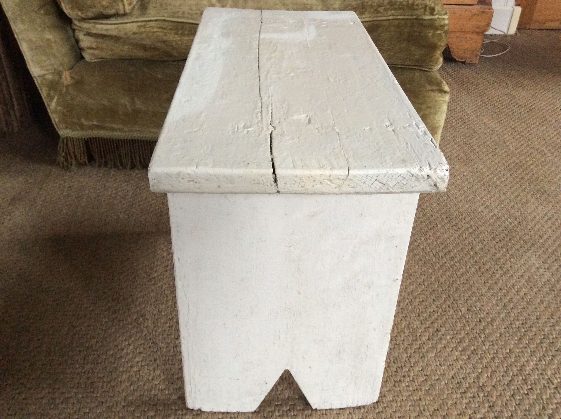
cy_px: 210
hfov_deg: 56.9
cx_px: 280
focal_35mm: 32
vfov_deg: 44.1
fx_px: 518
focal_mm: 3.3
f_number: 2.4
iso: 250
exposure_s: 1/25
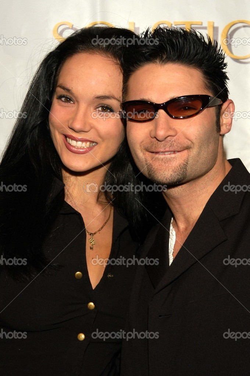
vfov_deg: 27.0
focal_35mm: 75
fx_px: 783
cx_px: 125
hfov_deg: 18.1
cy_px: 188
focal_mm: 50
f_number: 5.6
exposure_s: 1/250
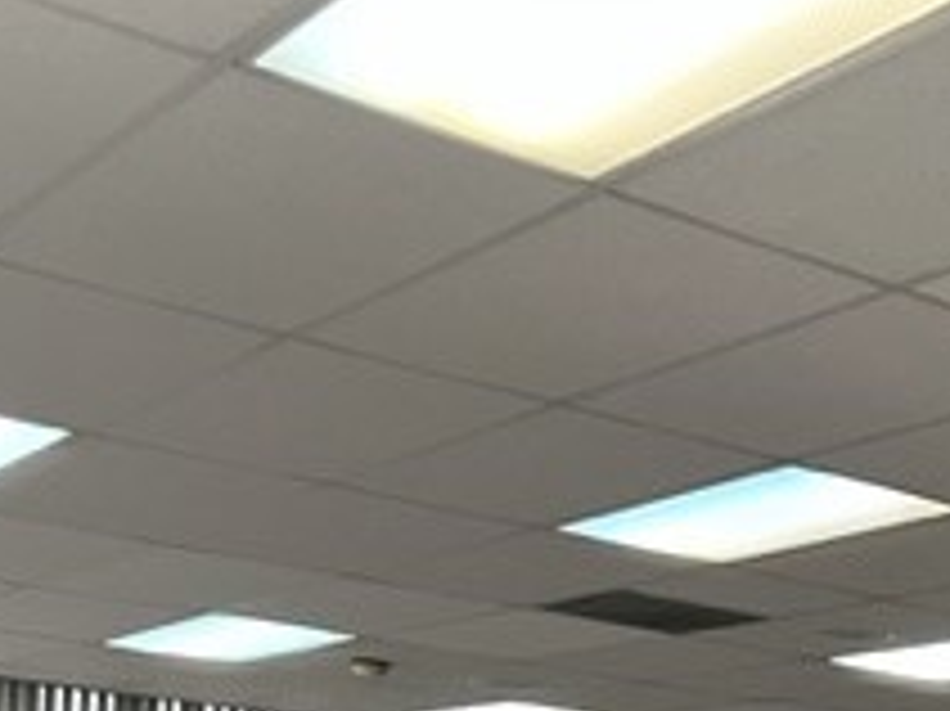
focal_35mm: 79
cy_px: 1035
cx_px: 1121
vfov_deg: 17.0
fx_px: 2167
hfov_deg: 22.8
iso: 125
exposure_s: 1/60
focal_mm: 5.7
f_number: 1.5
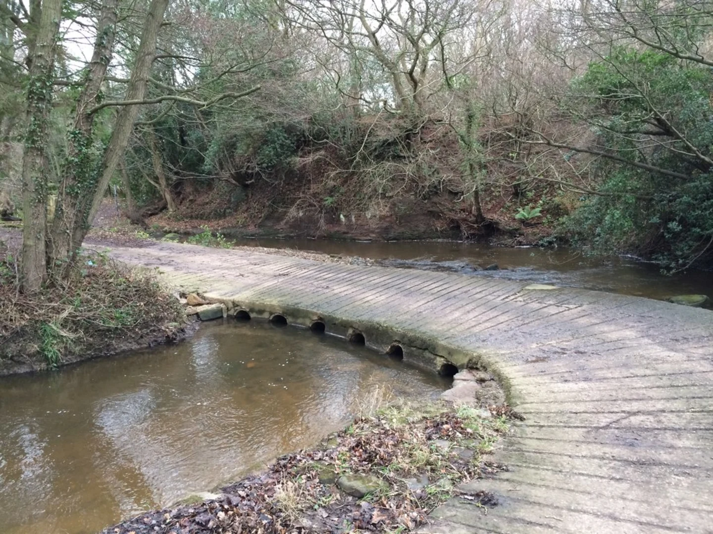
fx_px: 618
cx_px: 356
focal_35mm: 30
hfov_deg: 60.0
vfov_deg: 46.8
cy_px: 267
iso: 50
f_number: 2.2
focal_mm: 4.12
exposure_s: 1/30
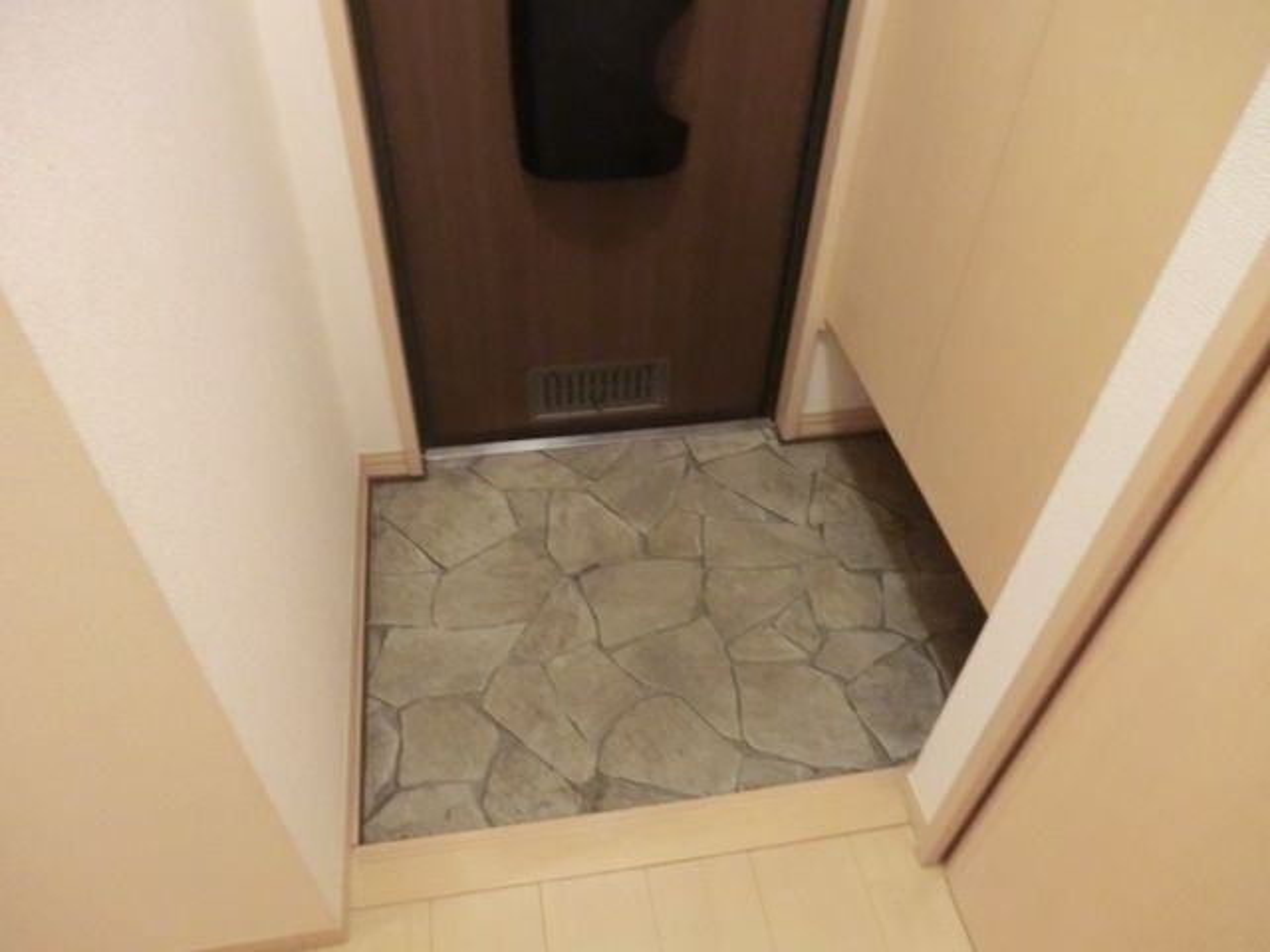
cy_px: 476
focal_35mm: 24
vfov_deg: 56.8
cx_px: 635
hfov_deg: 71.6
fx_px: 881
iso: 800
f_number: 3.2
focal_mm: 4.3
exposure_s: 1/10
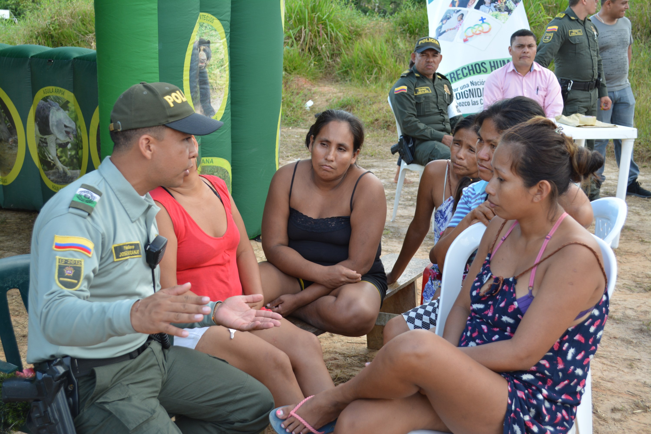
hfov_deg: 37.9
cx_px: 326
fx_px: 949
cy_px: 217
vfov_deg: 25.8
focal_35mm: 52
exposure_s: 1/160
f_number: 5.6
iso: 200
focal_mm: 35
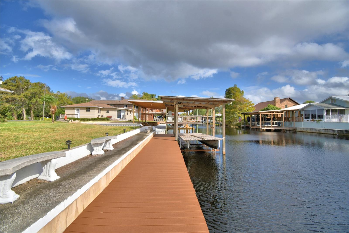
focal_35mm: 15
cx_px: 174
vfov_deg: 77.3
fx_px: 145
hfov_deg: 100.4
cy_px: 116
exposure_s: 1/1250
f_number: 4.5
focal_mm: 10
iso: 100
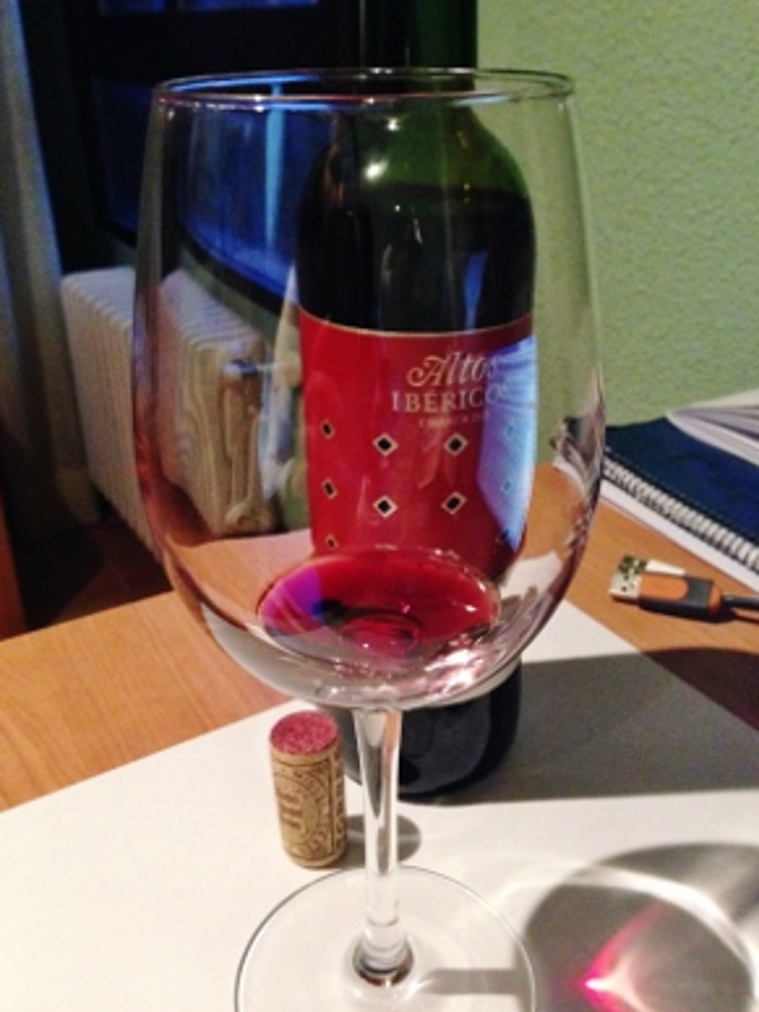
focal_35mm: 34
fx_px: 994
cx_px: 370
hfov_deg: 41.8
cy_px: 493
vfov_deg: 54.0
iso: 640
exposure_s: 1/15
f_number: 2.4
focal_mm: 4.12
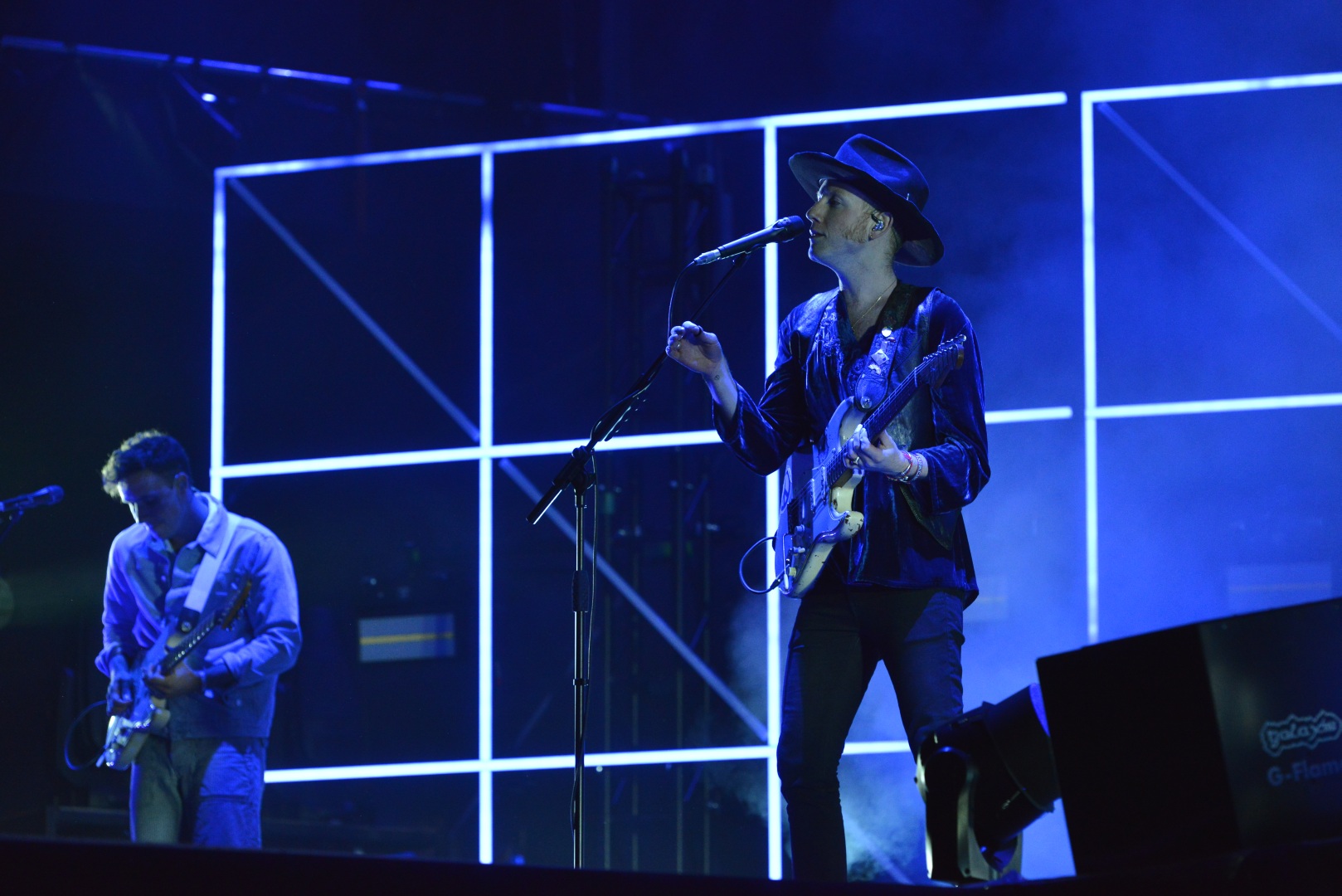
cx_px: 671
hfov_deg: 14.6
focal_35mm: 140
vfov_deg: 9.8
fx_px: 5220
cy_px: 448
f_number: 5.6
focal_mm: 140
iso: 3200
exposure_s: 1/640
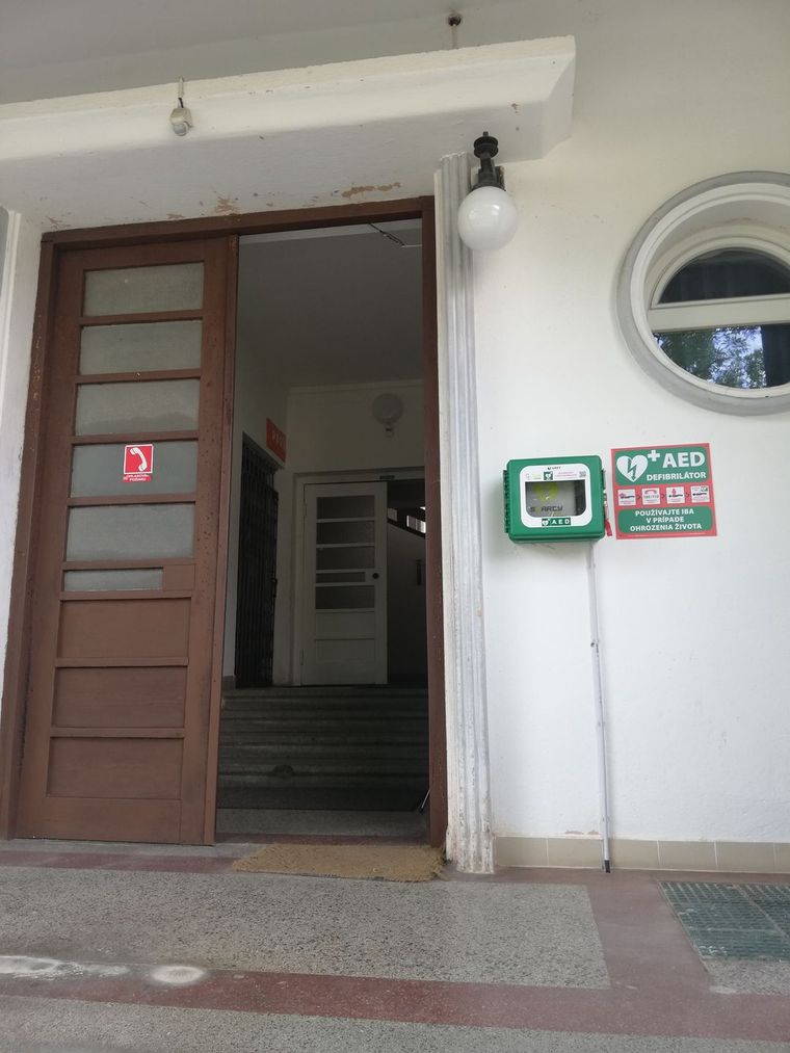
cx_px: 395
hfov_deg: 53.1
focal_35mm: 26
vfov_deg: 67.3
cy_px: 526
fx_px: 791
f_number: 2.2
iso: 64
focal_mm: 3.81
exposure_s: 1/50
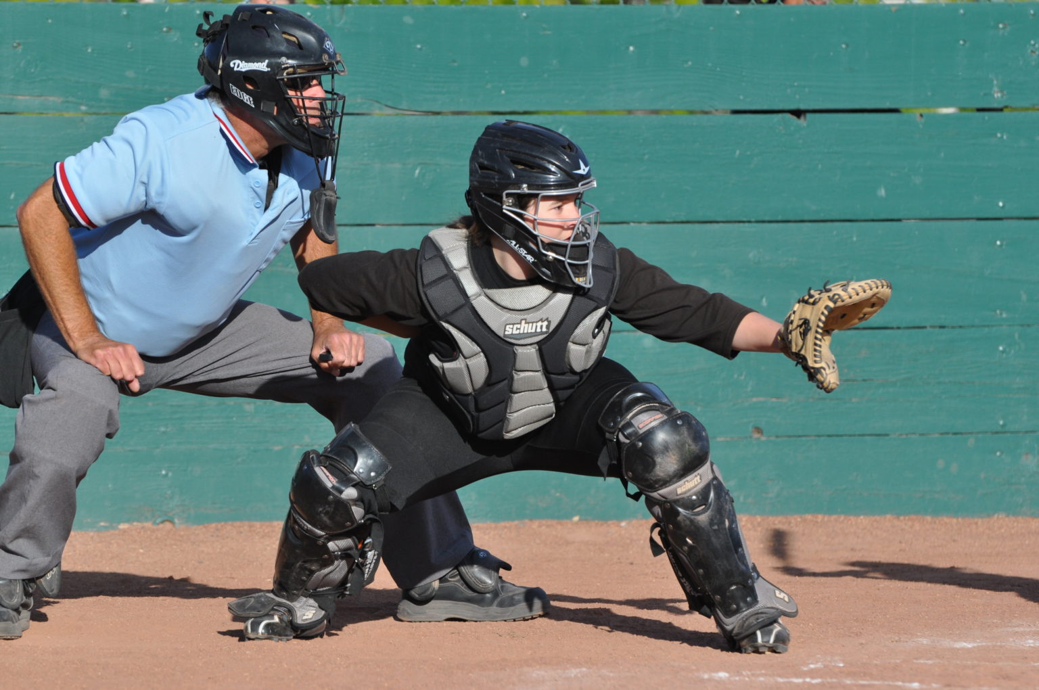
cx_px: 520
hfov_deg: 8.1
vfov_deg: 5.4
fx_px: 7350
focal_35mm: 255
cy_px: 345
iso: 400
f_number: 6.3
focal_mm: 170
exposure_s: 1/1600
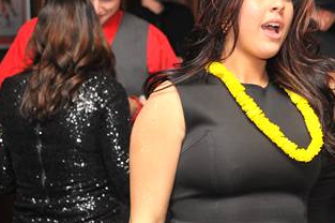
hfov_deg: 16.6
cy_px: 91
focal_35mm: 123
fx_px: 1143
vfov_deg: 11.1
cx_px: 264
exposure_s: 1/100
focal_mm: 70
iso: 1600
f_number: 4.5
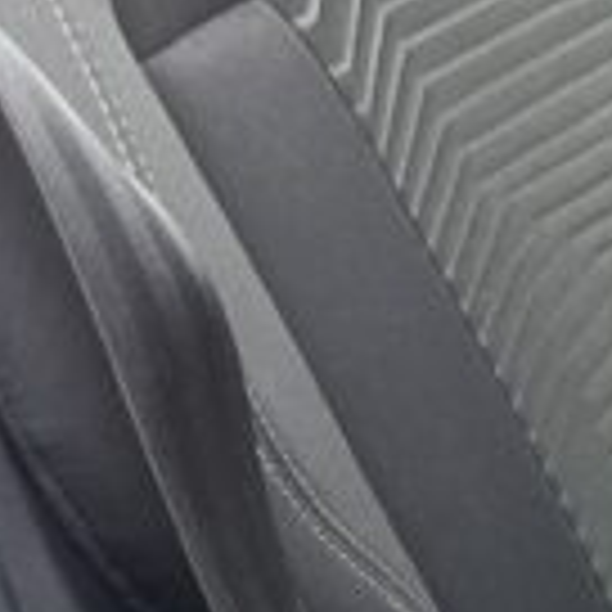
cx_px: 1386
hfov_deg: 11.2
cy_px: -2
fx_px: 2700
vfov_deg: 12.8
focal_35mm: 135
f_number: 1.6
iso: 40
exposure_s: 1/122
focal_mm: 5.1
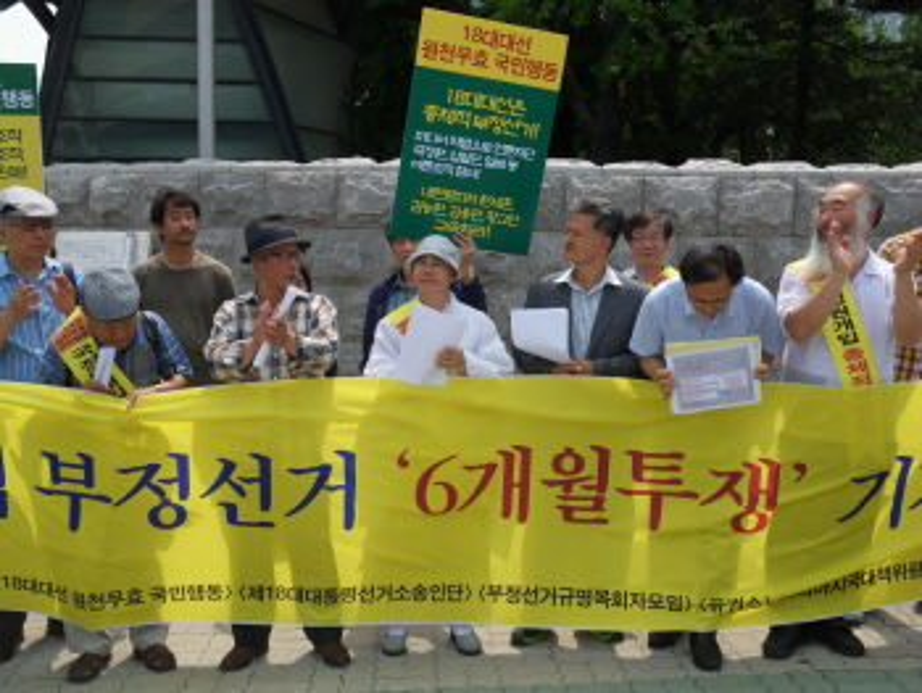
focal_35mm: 45
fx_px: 1199
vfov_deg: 32.2
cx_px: 461
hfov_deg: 42.0
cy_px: 346
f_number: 9.3
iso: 80
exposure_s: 1/125
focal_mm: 7.9
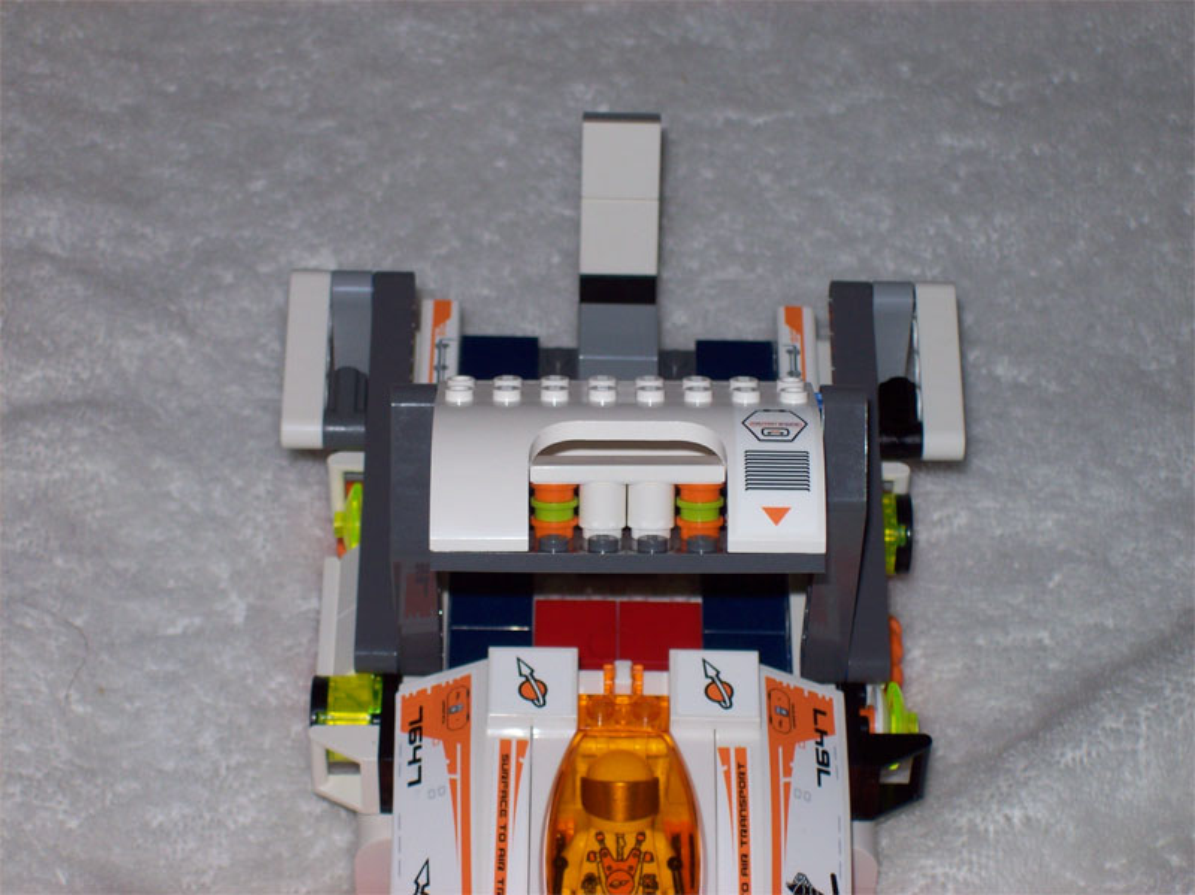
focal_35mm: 108
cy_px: 448
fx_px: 3726
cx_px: 598
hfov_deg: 18.2
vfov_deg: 13.7
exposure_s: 1/128
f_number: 4.8
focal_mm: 18
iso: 80
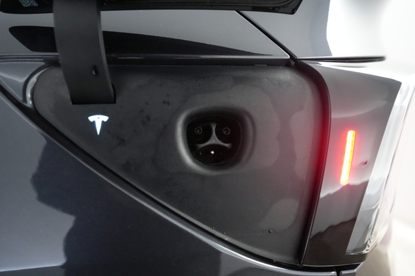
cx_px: 208
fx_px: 277
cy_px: 138
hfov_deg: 73.8
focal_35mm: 24
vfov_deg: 53.1
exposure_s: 1/160
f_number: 4
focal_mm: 24
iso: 10000
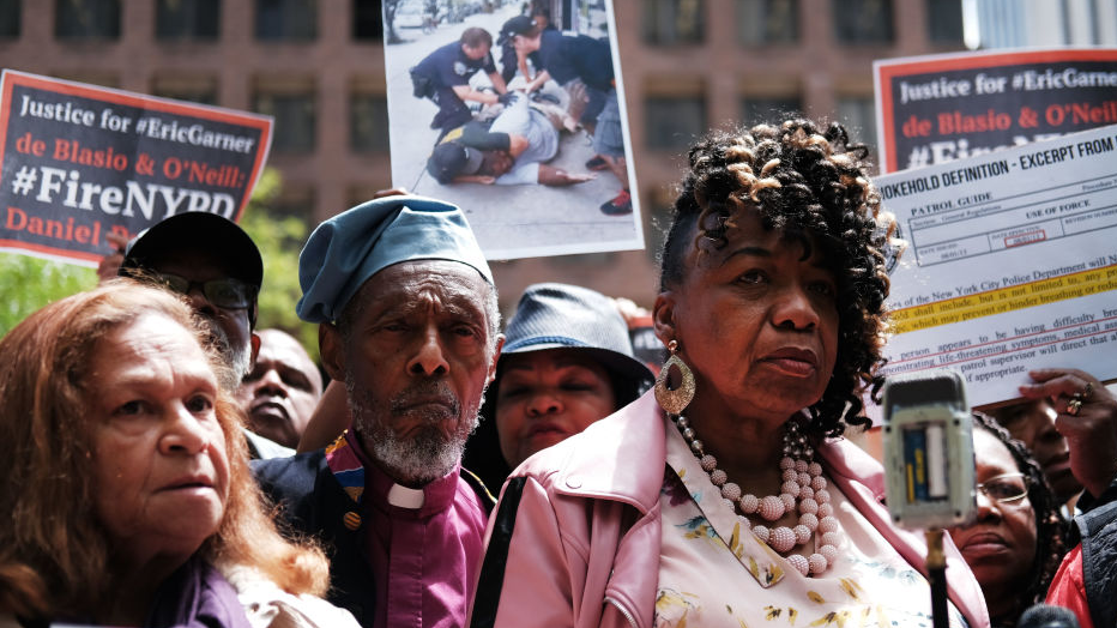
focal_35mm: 61
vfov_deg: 19.7
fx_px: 1807
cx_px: 575
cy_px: 349
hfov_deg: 34.4
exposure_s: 1/680
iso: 80
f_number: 2
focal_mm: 35
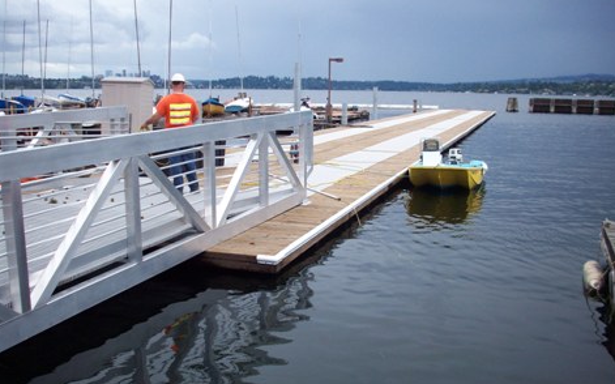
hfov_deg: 49.3
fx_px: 670
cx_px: 308
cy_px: 204
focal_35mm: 40
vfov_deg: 32.0
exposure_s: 1/564
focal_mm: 6.2
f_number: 2.8
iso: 80
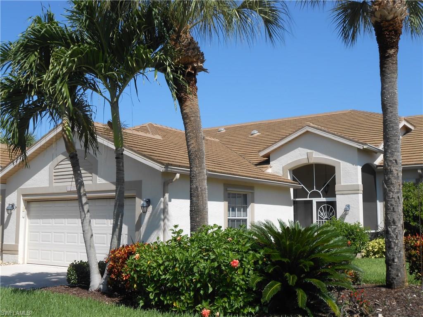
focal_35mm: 44
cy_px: 158
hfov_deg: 42.9
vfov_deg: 32.9
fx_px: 538
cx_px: 212
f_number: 4.5
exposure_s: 1/640
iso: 80
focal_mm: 7.8
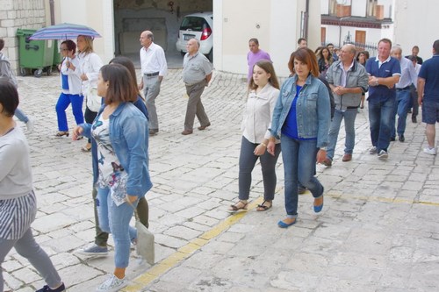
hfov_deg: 46.4
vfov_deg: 31.9
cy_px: 146
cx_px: 220
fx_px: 512
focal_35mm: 42
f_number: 6.3
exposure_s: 1/125
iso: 2500
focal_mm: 28
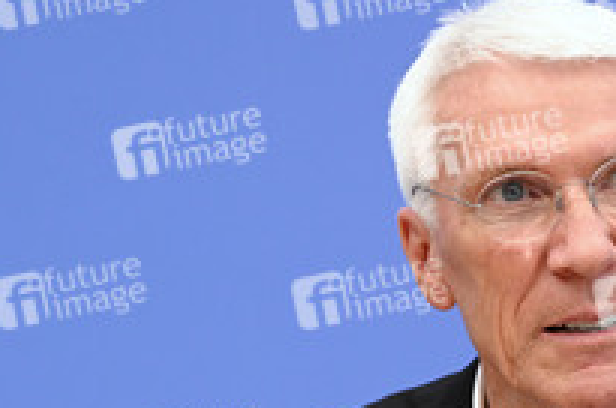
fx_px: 3946
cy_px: 369
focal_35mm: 231
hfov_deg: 8.9
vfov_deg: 5.9
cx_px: 410
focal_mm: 105
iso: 3200
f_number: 5.6
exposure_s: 1/320
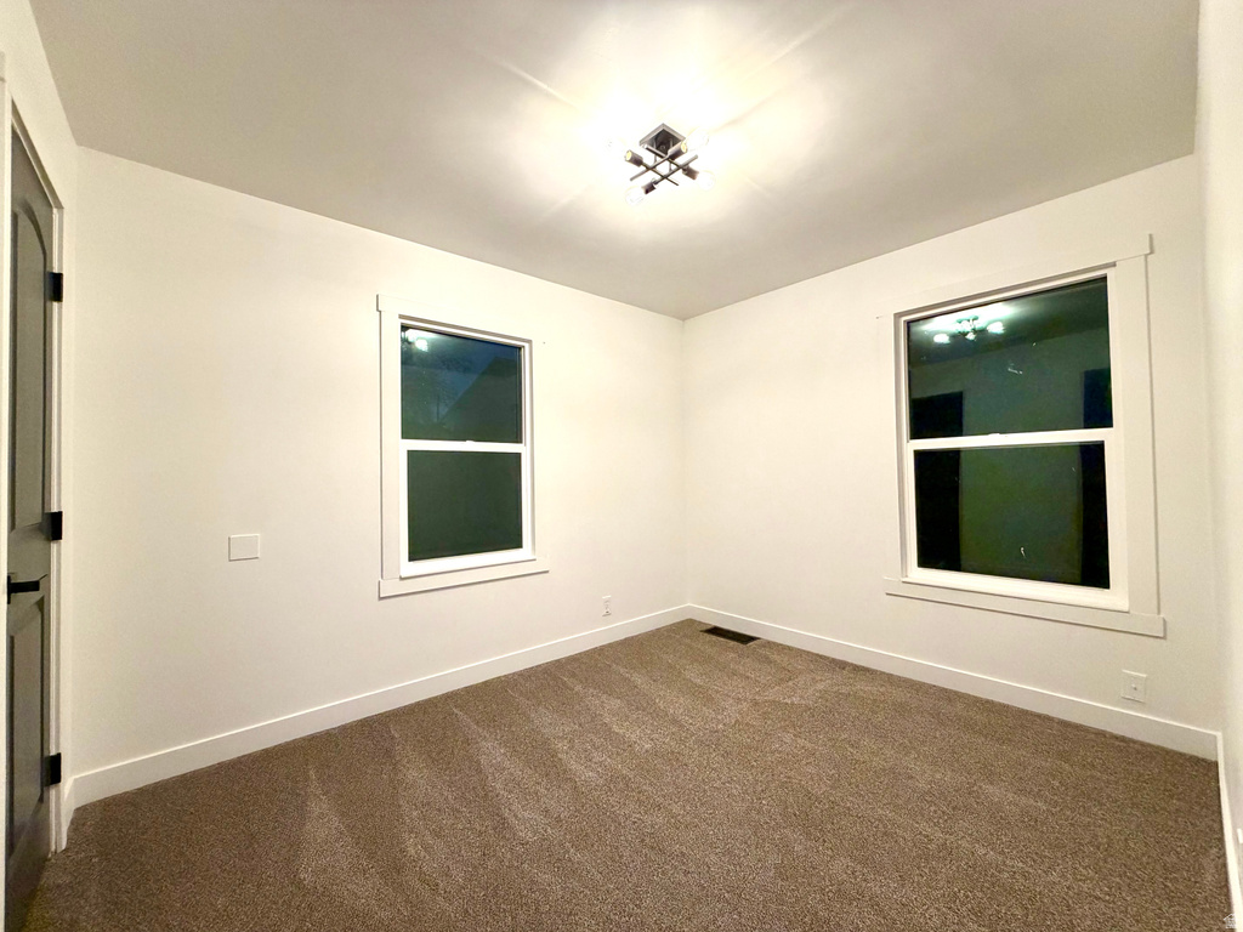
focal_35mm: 14
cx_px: 622
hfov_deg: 102.1
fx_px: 503
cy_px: 466
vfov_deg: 85.7
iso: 320
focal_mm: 2.22
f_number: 2.2
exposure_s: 1/120
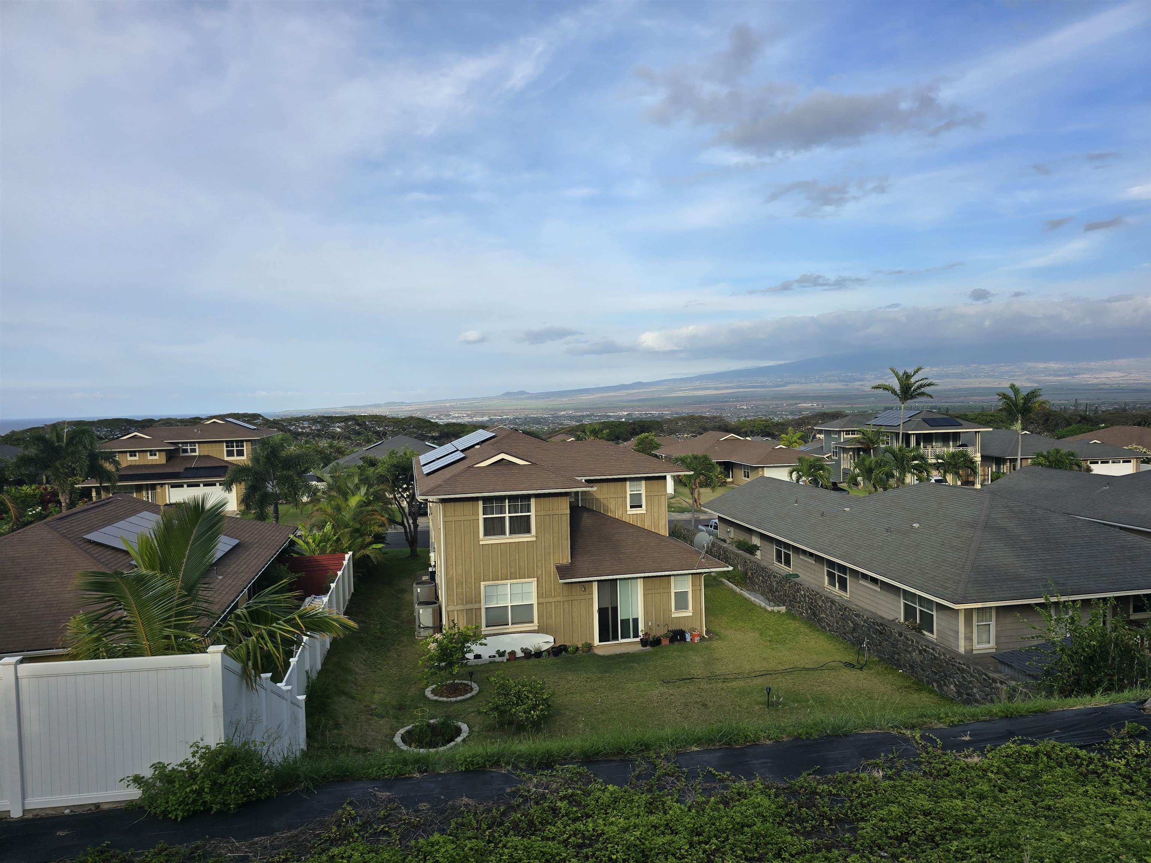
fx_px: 765
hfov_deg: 73.9
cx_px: 576
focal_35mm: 23
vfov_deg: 58.9
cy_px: 432
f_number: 1.7
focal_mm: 6.3
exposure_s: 1/512
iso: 12
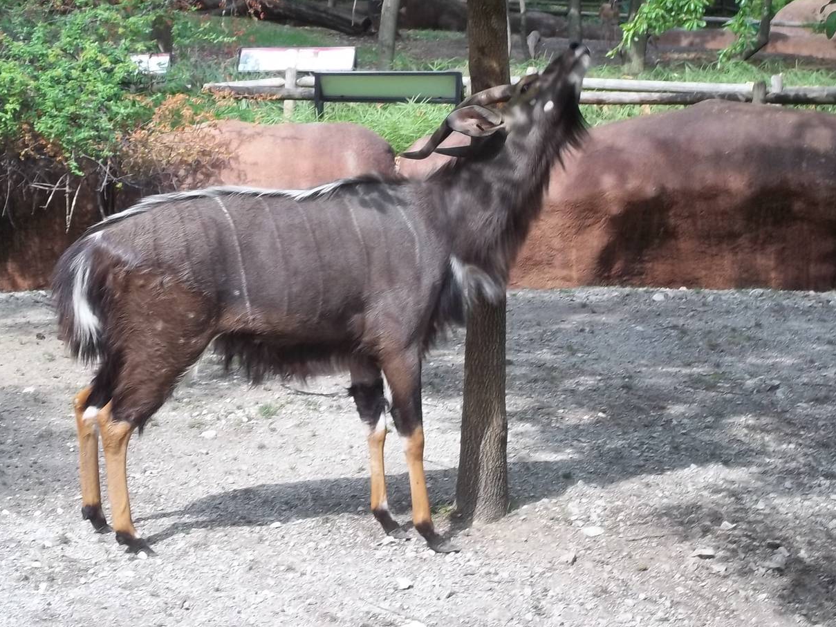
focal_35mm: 127
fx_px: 3067
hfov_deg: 15.5
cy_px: 247
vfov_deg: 11.7
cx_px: 340
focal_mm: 17.1
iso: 80
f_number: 5.2
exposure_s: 1/80
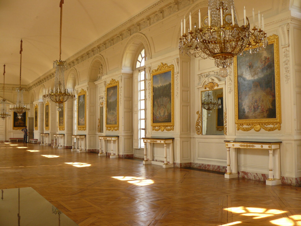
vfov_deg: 39.7
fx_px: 313
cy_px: 113
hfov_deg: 51.4
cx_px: 150
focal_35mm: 36
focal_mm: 6
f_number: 2.8
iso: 100
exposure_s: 1/40
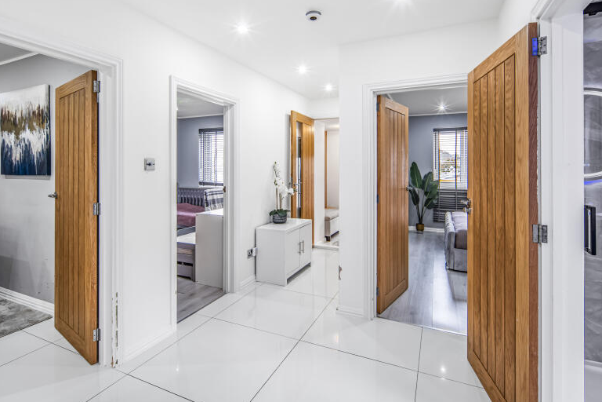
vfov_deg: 52.8
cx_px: 286
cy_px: 164
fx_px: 401
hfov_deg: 73.7
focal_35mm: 24
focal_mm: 18
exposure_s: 1/3
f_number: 8
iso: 80
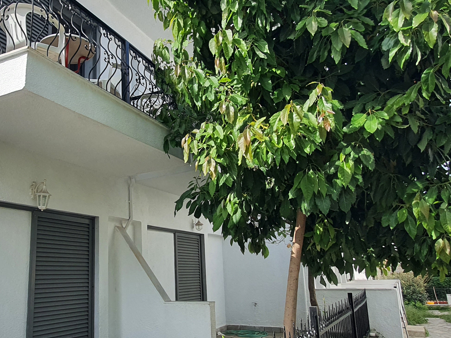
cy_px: 182
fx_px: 404
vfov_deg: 45.4
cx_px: 163
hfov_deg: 57.5
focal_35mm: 31
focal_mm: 1.8
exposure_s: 1/784
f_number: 2.2
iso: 50
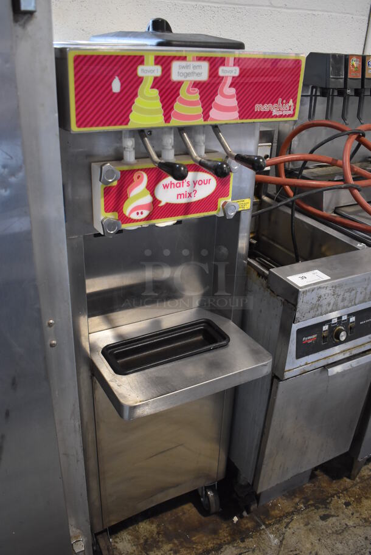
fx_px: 486
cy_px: 278
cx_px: 186
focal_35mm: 32
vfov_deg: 59.5
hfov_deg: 41.8
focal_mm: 21
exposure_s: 1/125
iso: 1800
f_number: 3.8
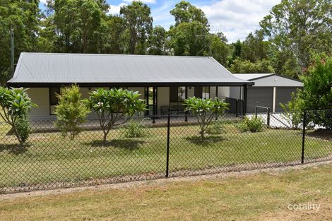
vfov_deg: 39.9
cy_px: 110
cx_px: 166
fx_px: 304
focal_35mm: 33
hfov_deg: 57.2
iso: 100
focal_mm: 22
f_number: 9
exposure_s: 1/320
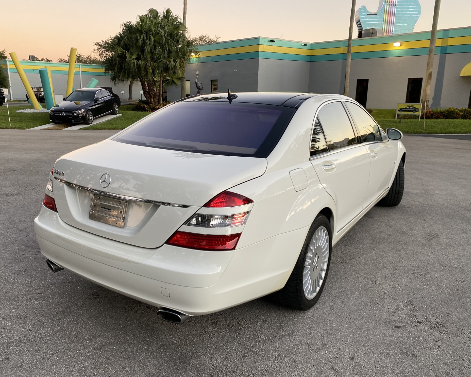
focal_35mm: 28
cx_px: 216
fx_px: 390
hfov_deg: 62.1
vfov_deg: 51.5
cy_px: 188
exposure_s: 1/121
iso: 125
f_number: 1.8
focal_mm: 4.25
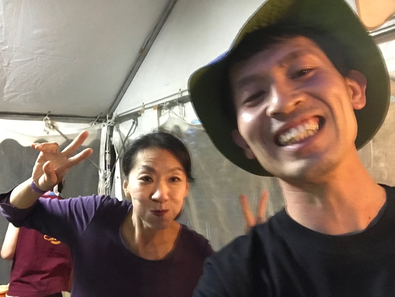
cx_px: 198
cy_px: 148
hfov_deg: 56.8
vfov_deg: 44.2
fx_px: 365
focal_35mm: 32
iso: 1000
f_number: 2.2
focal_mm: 2.87
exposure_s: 1/16
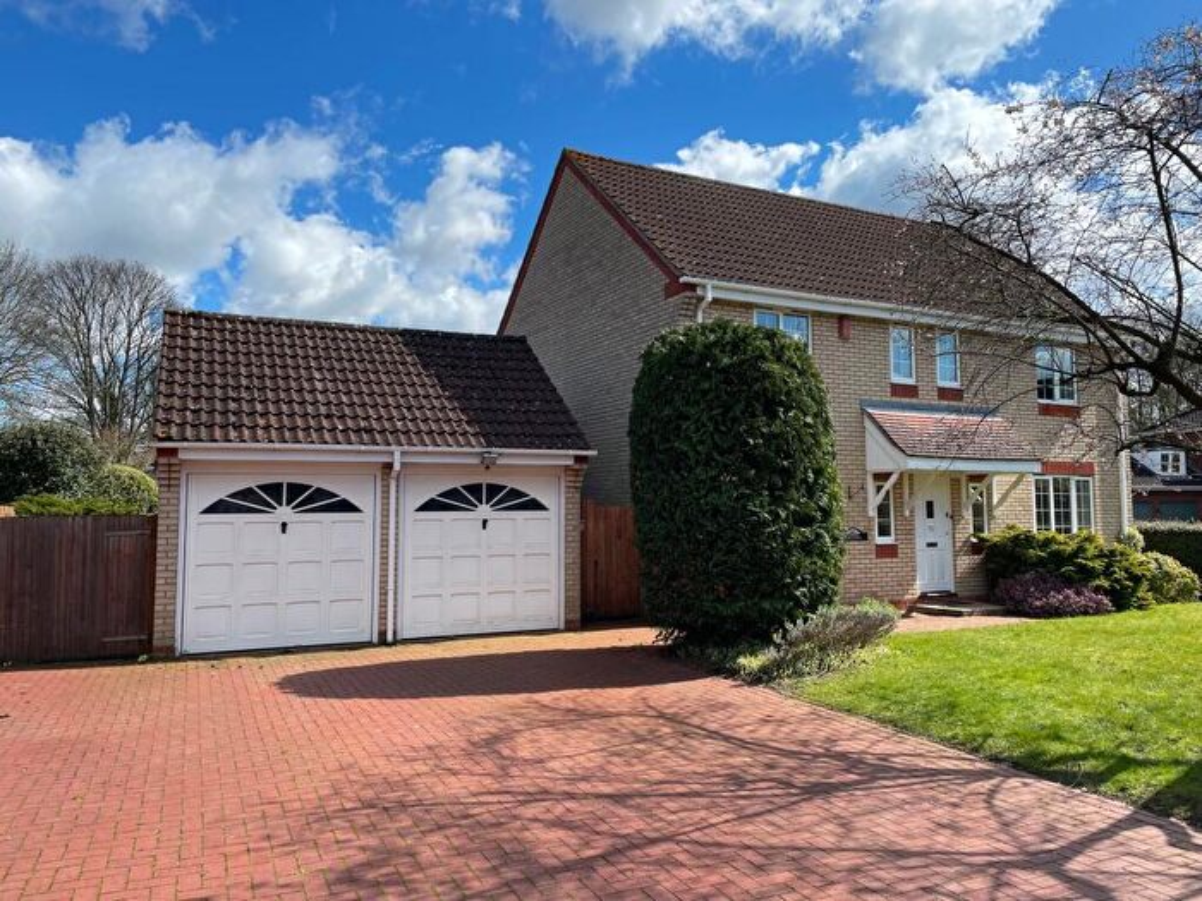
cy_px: 450
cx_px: 601
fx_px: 903
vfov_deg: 53.1
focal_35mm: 26
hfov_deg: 67.3
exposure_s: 1/2817
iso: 32
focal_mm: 4.2
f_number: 1.6
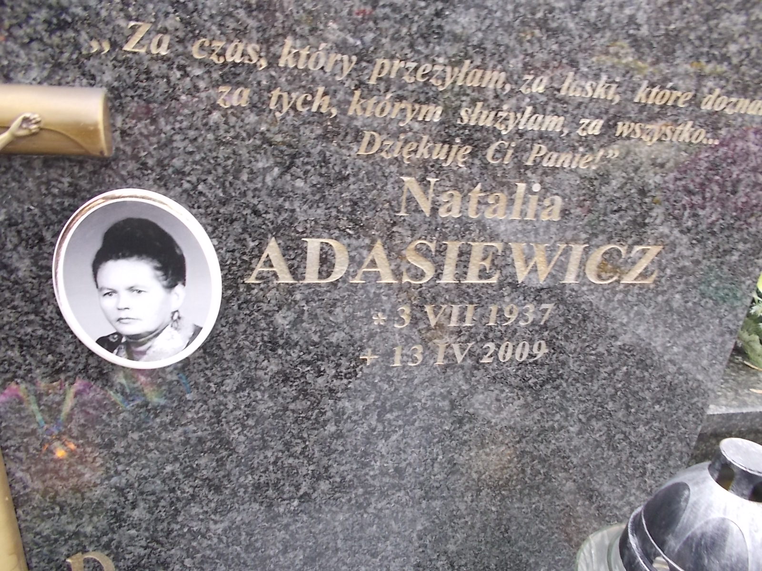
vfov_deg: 53.1
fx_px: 572
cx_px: 381
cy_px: 286
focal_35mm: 26
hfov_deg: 67.3
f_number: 3.2
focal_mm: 4.6
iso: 180
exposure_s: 1/25
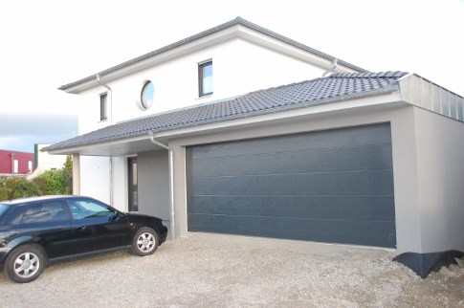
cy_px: 154
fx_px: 425
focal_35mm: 33
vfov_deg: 39.9
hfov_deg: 57.3
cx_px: 232
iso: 400
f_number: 3.8
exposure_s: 1/250
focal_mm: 22
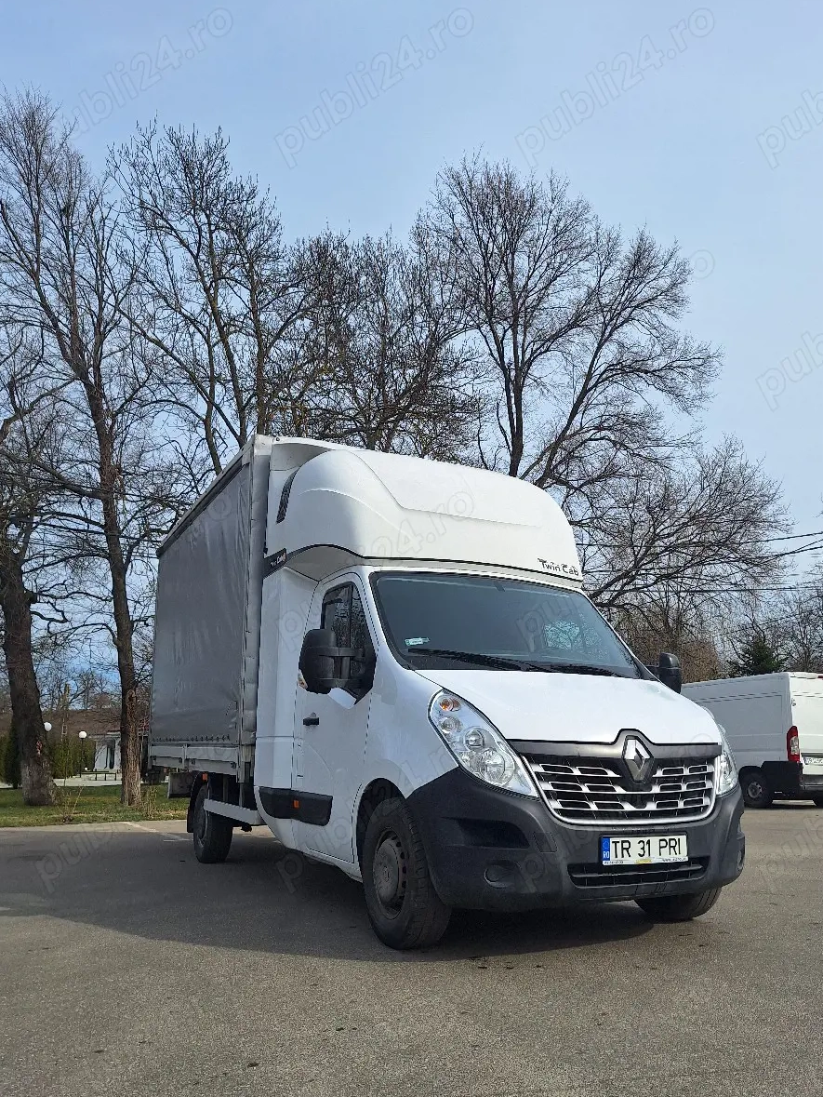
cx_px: 435
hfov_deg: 53.1
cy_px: 602
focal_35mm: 26
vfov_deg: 67.1
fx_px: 824
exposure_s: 1/3333
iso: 40
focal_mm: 5.54
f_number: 1.8
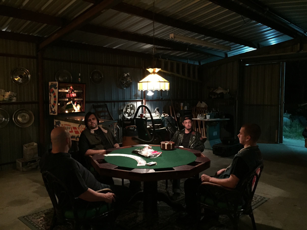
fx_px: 257
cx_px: 154
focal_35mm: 29
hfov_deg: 61.7
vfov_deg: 48.2
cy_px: 115
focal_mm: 4.15
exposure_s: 1/15
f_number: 2.2
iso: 320
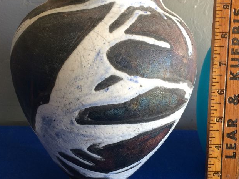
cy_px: 94
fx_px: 290
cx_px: 100
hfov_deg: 44.6
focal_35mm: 42
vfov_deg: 34.4
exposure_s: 1/30
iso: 50
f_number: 2.2
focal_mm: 4.15
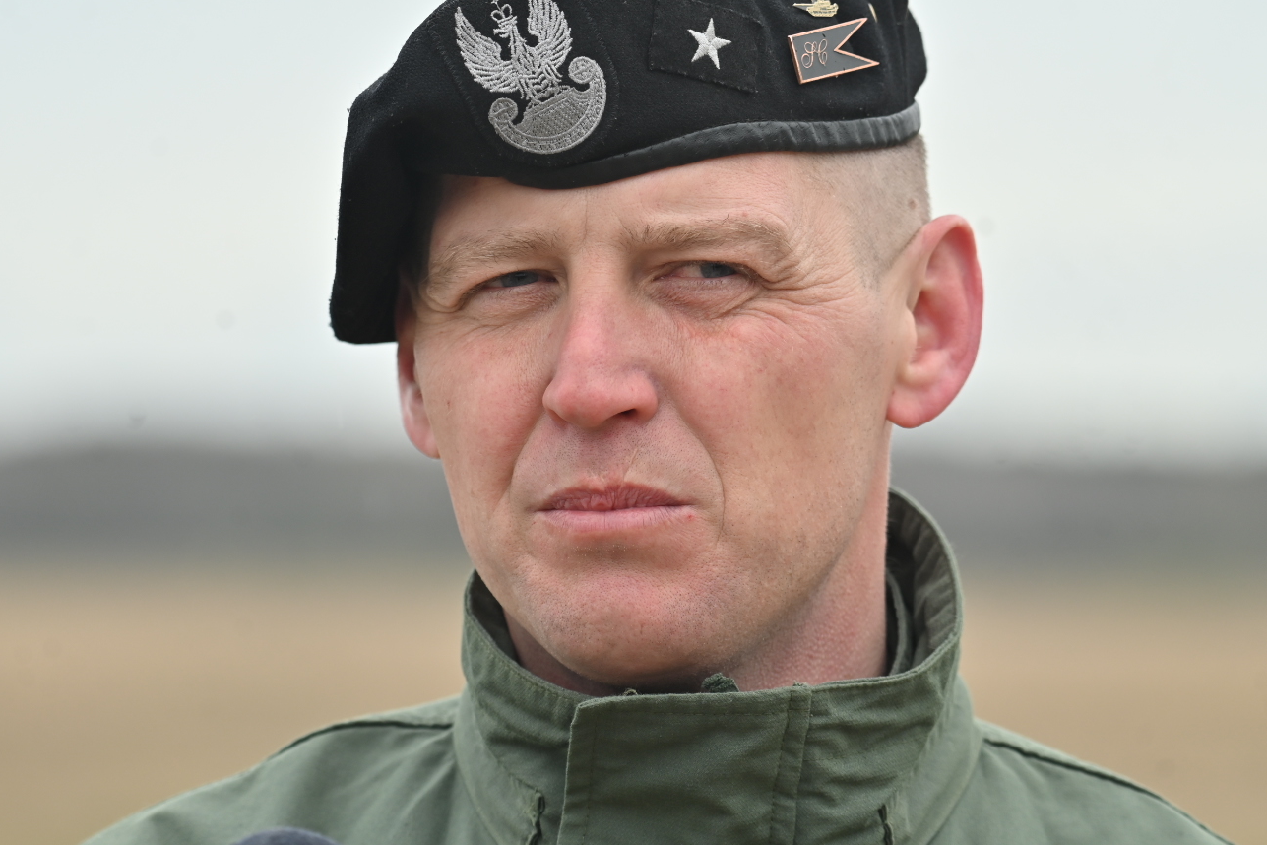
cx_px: 677
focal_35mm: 277
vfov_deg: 5.0
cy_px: 345
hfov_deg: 7.4
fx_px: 9748
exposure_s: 1/400
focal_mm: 220
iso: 160
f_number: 5.6
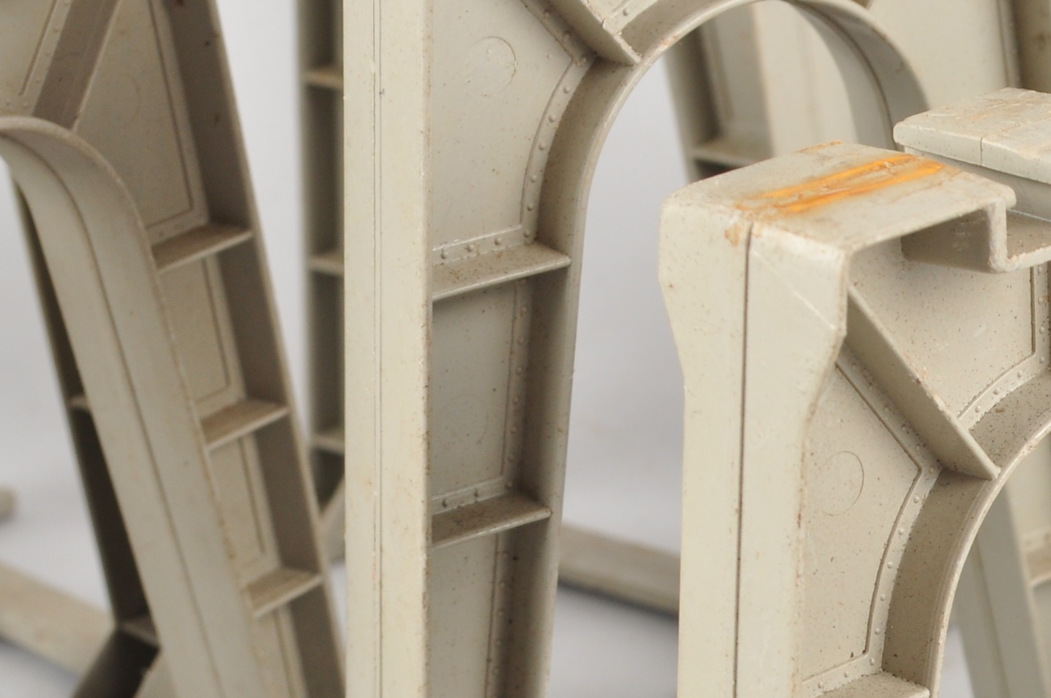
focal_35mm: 138
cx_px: 1060
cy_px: 574
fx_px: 4024
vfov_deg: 9.9
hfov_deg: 14.6
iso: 160
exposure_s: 1/100
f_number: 10
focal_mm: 34
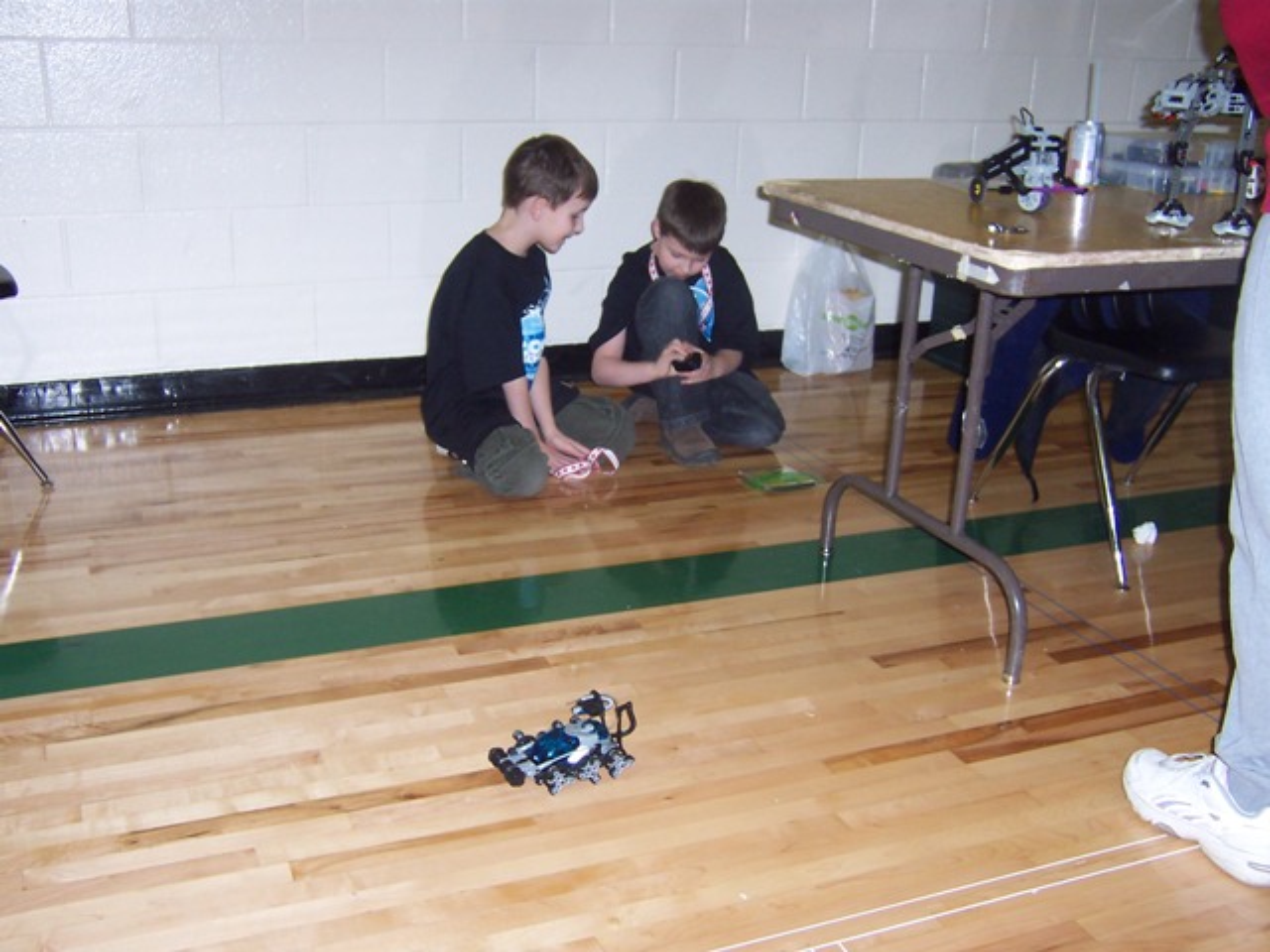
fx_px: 1321
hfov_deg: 51.4
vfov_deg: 39.7
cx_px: 635
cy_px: 476
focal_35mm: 36
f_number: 2.8
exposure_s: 1/60
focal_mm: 5.6
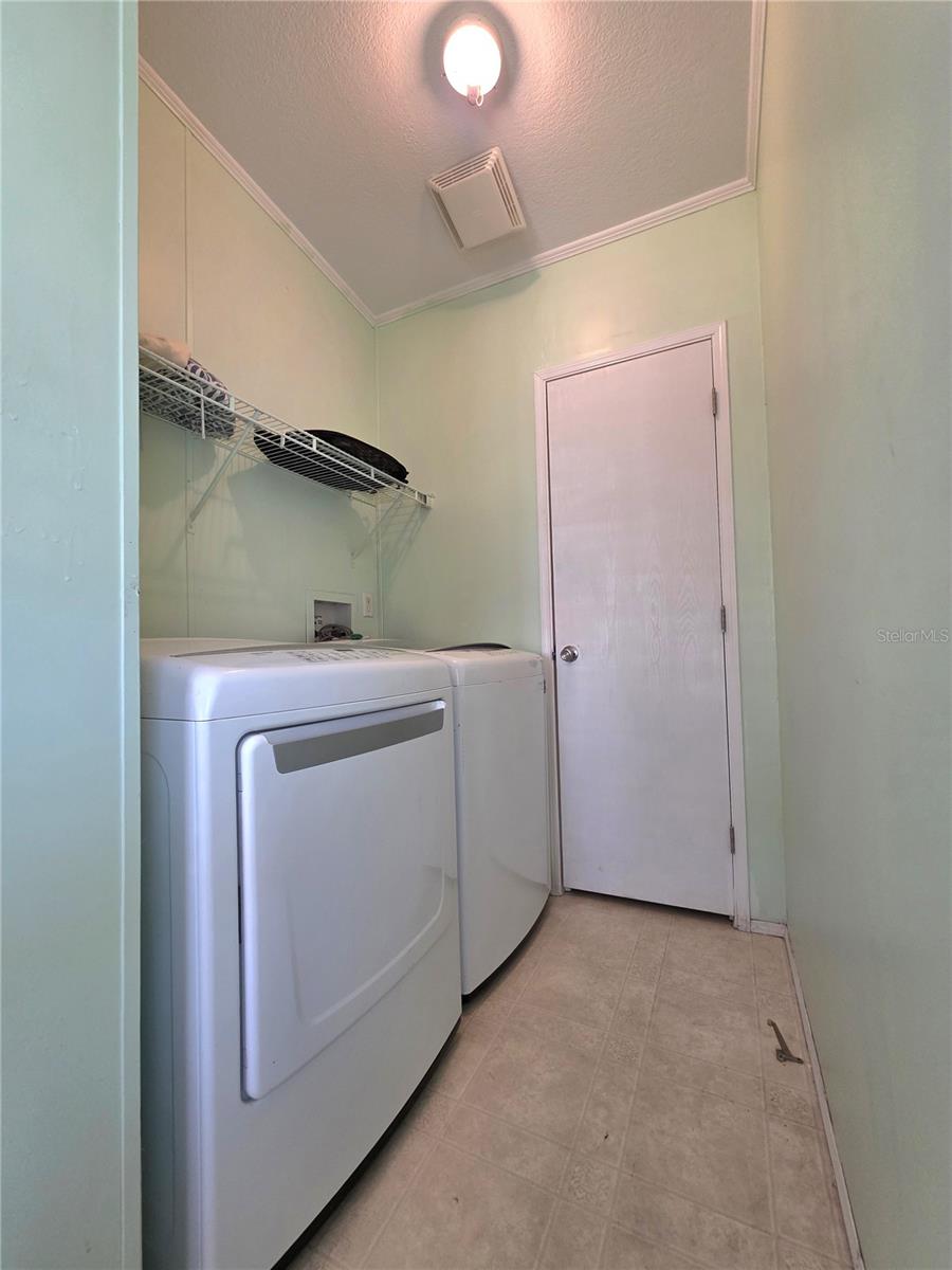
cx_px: 476
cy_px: 635
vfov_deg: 106.2
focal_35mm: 13
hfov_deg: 89.9
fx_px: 477
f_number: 1.9
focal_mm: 2.2
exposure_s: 1/60.2
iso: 250
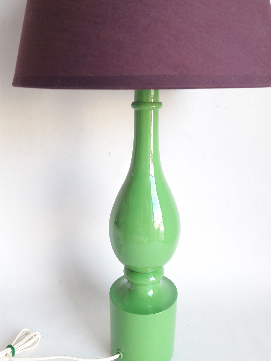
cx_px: 136
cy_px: 180
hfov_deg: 49.7
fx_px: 292
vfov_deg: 63.4
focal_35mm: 28
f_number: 1.9
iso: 50
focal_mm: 3.7
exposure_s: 1/33
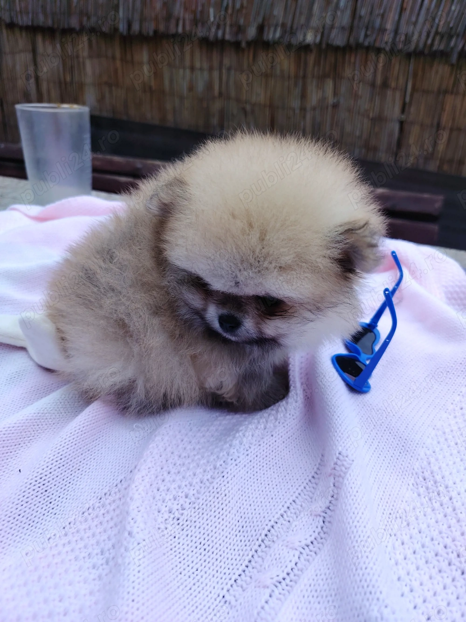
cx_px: 233
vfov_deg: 71.6
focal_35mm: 24
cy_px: 311
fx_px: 431
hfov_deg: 56.8
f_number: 1.75
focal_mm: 5.25
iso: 102
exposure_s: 1/120
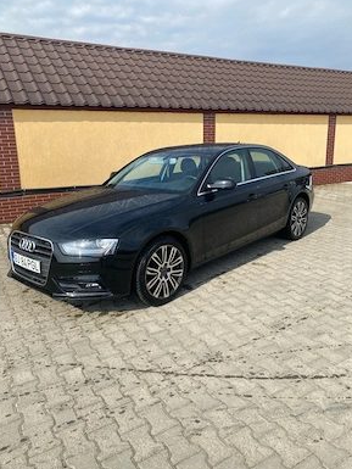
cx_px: 177
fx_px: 366
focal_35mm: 27
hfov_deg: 51.4
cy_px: 233
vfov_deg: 65.3
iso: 32
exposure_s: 1/2967
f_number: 1.8
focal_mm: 4.25
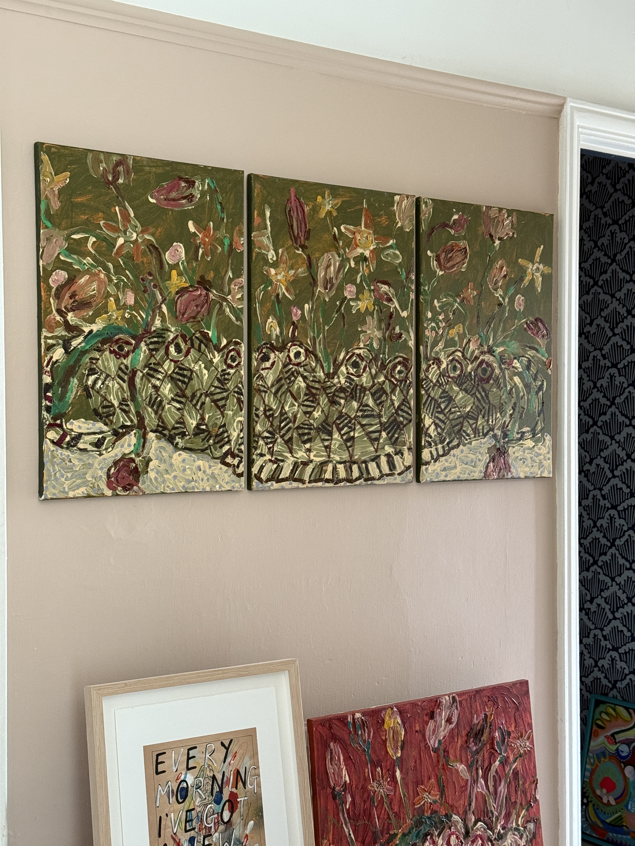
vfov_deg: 39.7
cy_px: 423
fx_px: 1174
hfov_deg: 30.3
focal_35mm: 48
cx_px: 318
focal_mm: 6.76
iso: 250
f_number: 1.78
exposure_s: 1/46
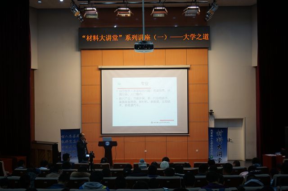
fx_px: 372
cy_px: 96
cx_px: 144
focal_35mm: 46
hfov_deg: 42.4
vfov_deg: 28.9
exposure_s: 1/13
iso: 200
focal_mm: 31
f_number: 5
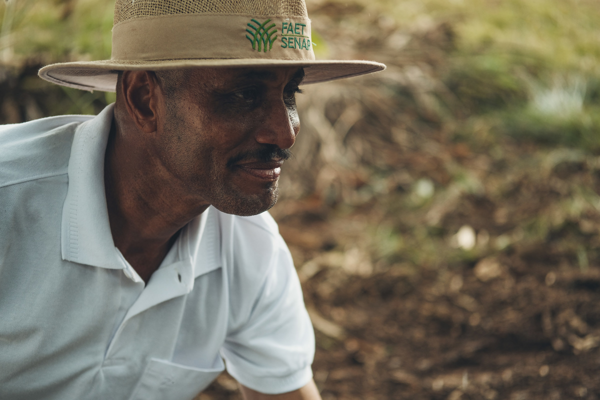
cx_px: 300
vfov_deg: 18.2
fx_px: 1250
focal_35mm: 75
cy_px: 200
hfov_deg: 27.0
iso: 400
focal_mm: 50
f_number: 2
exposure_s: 1/400
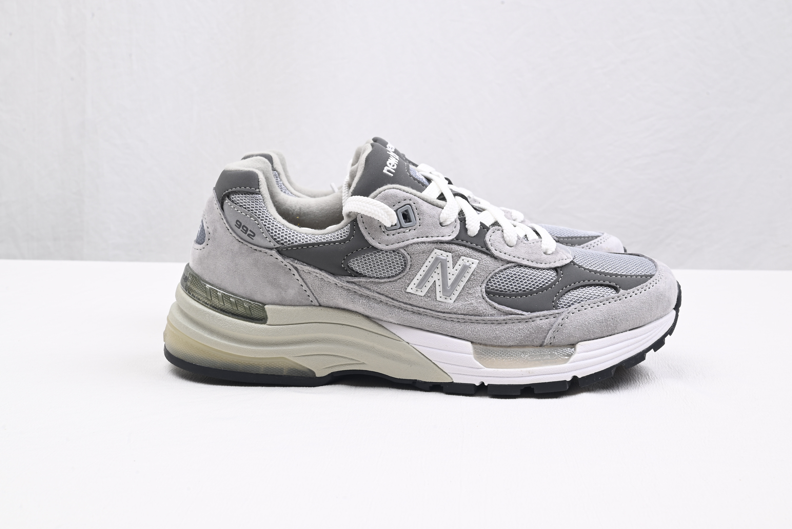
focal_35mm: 40
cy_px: 264
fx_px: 880
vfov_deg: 33.4
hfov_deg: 48.4
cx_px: 396
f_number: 16
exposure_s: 1/2
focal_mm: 40
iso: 100
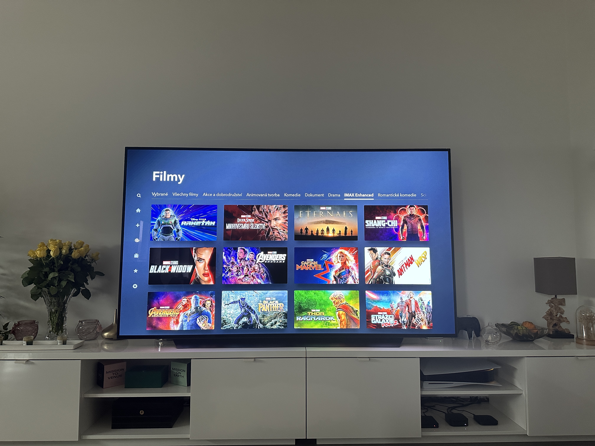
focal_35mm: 24
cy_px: 223
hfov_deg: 71.6
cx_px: 298
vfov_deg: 56.8
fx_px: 413
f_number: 1.78
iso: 320
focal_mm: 6.86
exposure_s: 1/60
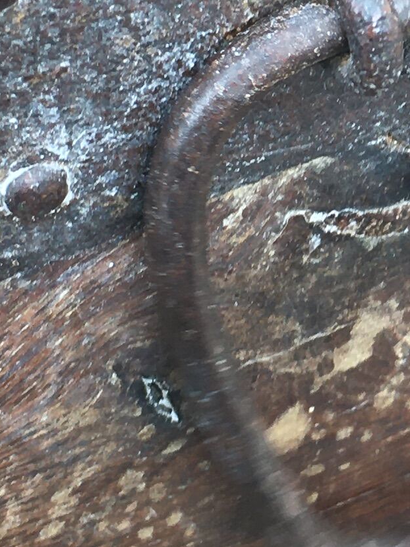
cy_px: 106
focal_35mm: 141
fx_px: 2226
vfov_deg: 13.9
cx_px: 468
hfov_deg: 10.4
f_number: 2.2
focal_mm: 4.15
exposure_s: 1/100
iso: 25
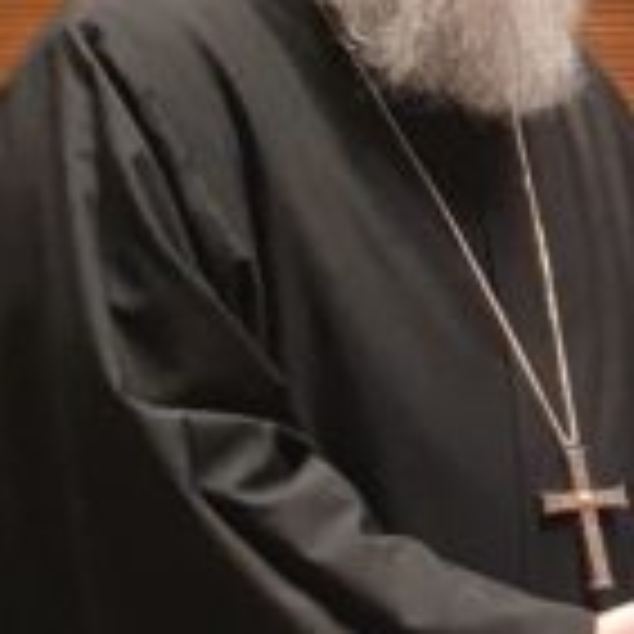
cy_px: 571
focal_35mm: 167
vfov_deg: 10.4
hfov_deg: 9.8
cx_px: 1214
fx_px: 3460
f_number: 2.4
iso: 320
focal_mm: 4.3
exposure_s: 1/50
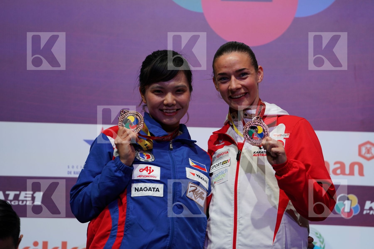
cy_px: 124
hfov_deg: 11.0
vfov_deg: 7.3
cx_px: 187
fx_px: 1943
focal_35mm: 187
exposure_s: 1/250
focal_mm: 187
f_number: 3.5
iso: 640
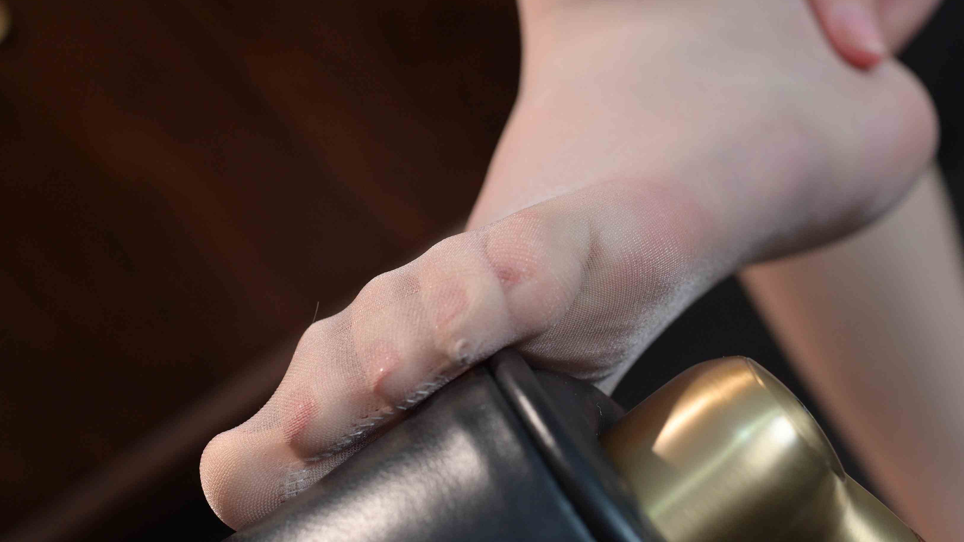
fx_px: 1329
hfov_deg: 39.8
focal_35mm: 52
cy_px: 262
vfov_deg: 23.1
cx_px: 550
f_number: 4.5
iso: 800
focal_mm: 35
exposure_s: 1/125
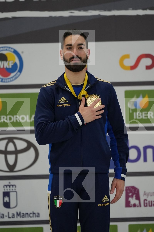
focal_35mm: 300
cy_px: 116
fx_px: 1925
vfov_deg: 6.9
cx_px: 77
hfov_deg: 4.6
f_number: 2.8
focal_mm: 200
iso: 2000
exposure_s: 1/500
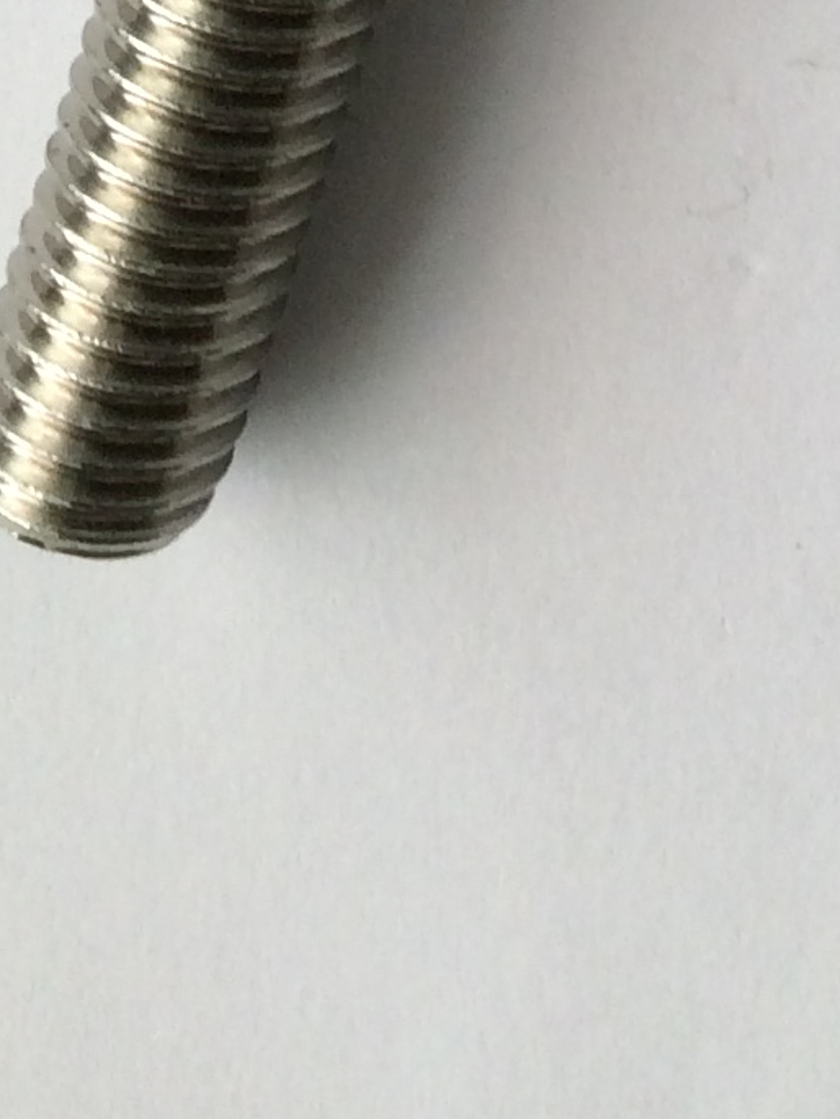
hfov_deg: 9.9
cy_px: -1117
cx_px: 1409
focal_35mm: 143
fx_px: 4625
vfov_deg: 12.2
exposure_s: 1/60
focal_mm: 4.12
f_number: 2.2
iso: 50
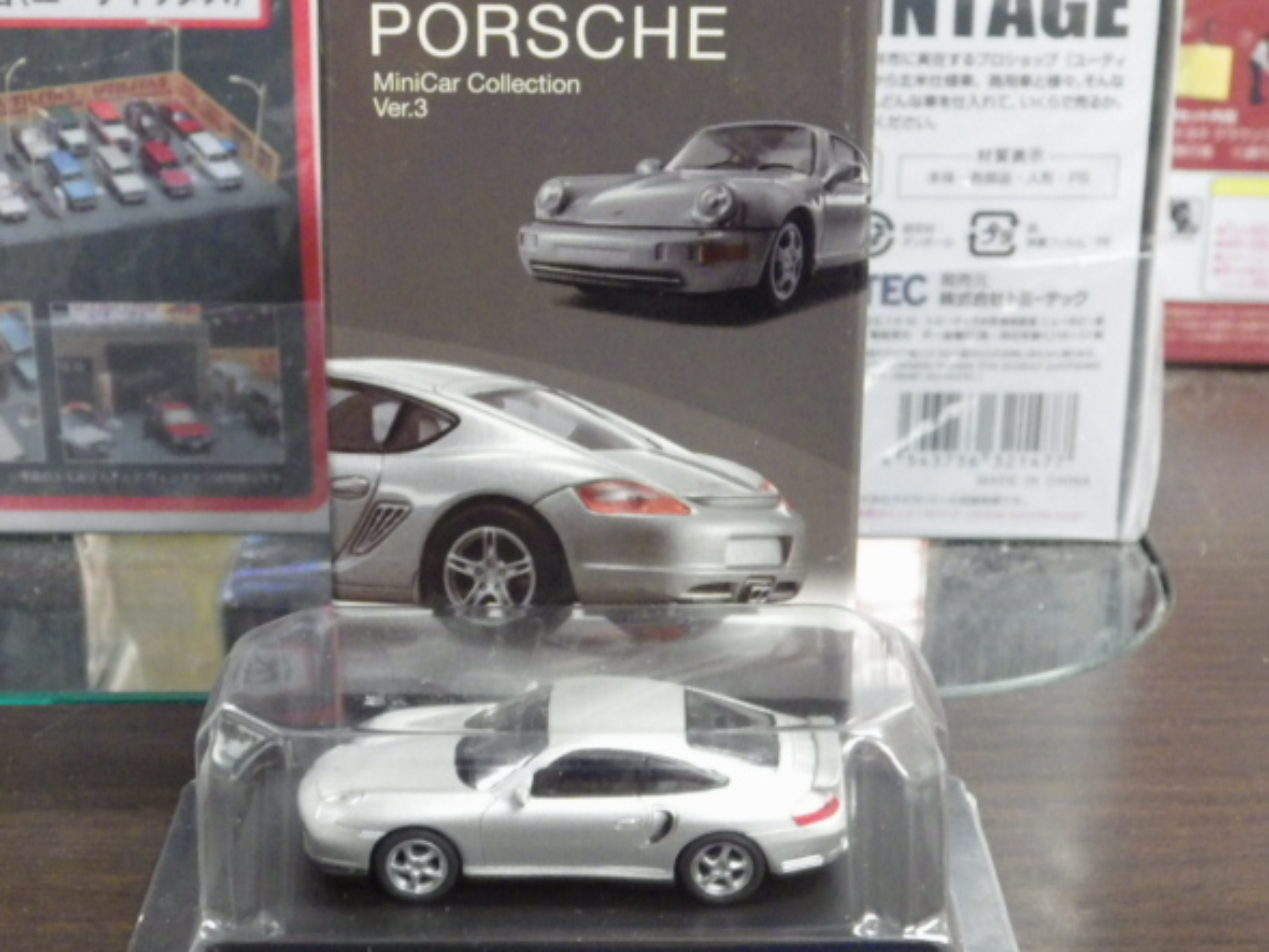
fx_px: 2347
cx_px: 602
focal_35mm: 64
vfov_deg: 22.9
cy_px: 503
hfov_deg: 30.2
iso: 1250
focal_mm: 10.7
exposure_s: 1/25
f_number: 4
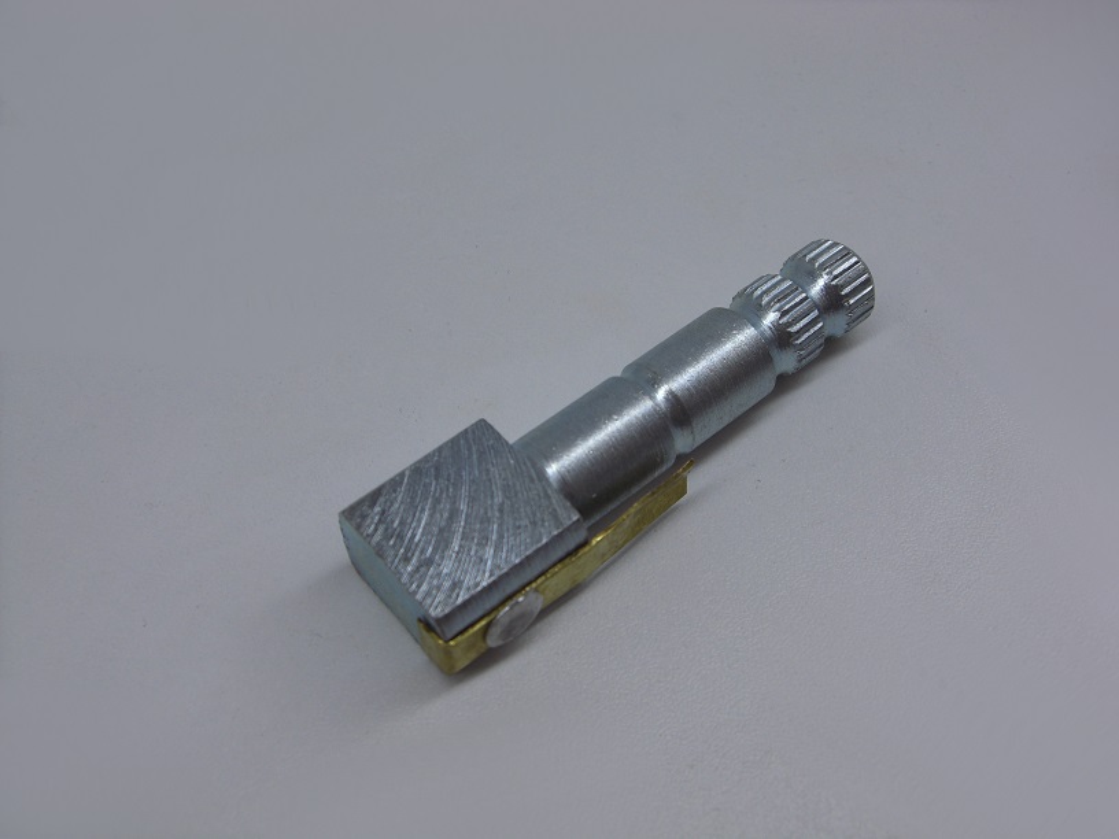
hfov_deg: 49.0
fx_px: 1228
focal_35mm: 38
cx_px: 560
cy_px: 420
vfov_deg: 37.7
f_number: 2.7
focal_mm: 6.2
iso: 64
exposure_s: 1/200
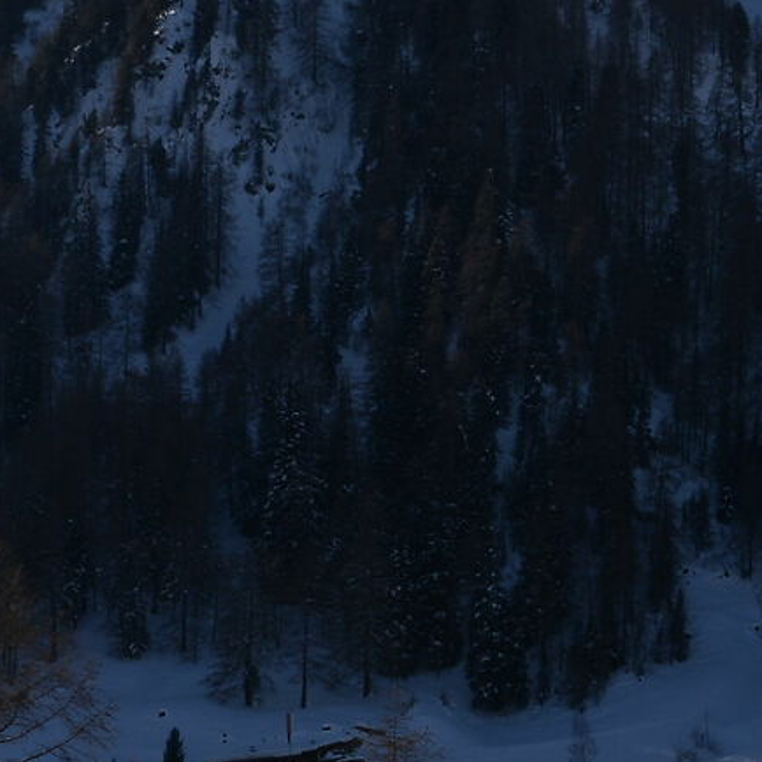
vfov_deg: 10.7
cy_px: 971
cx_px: 1018
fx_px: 3985
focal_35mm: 160
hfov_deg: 10.7
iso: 100
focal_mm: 34
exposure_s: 1/640
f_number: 11
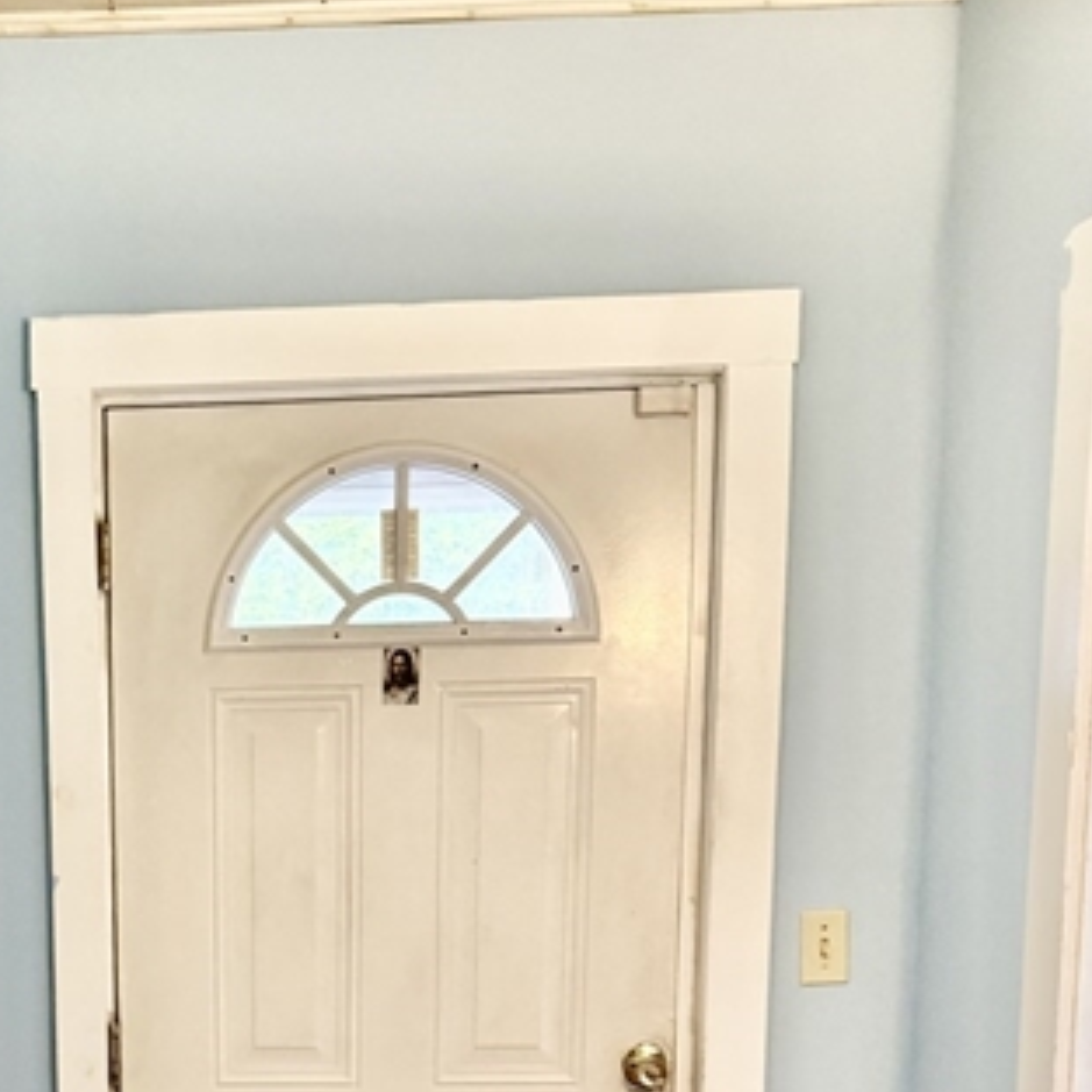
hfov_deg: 31.3
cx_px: 115
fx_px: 1856
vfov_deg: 30.9
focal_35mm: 52
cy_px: 1040
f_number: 1.78
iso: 320
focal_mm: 6.76
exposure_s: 1/60
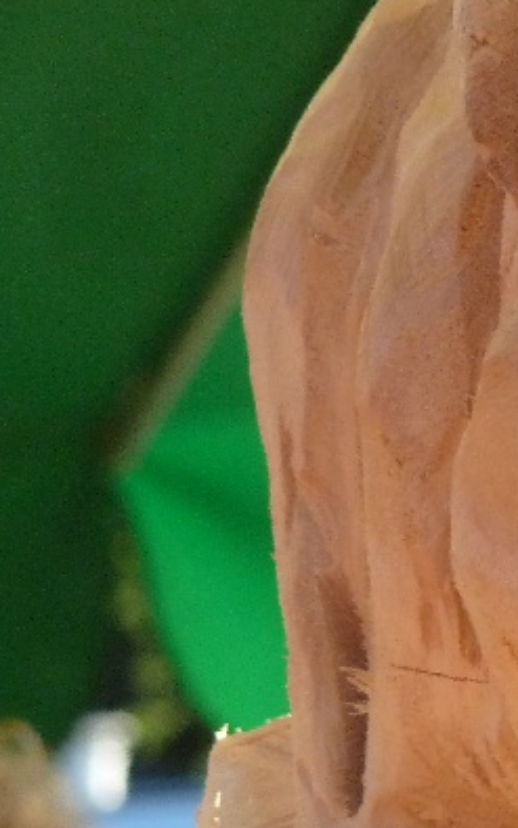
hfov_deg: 1.6
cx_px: 663
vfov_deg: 2.5
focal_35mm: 825
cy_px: 415
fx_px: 18628
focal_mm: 49.2
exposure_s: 1/250
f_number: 4.9
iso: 400
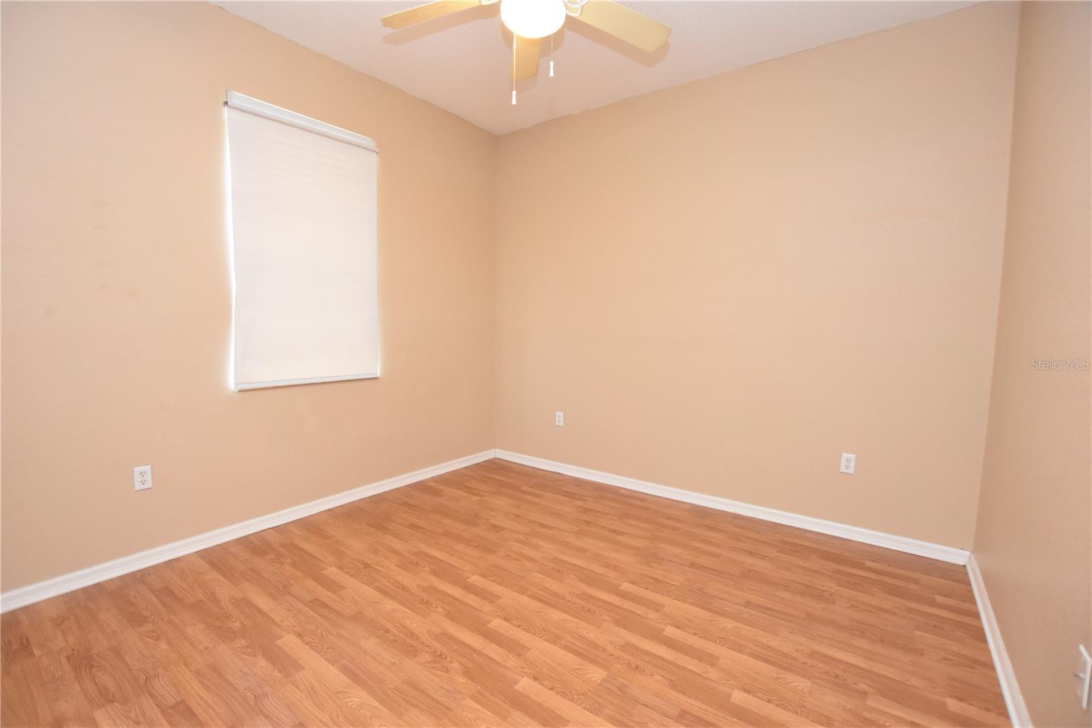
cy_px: 364
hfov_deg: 100.4
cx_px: 546
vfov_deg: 77.3
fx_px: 455
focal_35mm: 15
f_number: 4
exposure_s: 1/60
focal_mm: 10
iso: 1800
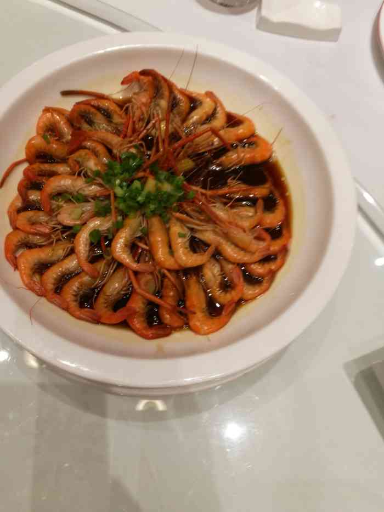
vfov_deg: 65.3
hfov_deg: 51.4
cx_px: 192
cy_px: 256
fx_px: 399
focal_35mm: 27
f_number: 2.2
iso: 160
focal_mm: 4.5
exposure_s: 1/50
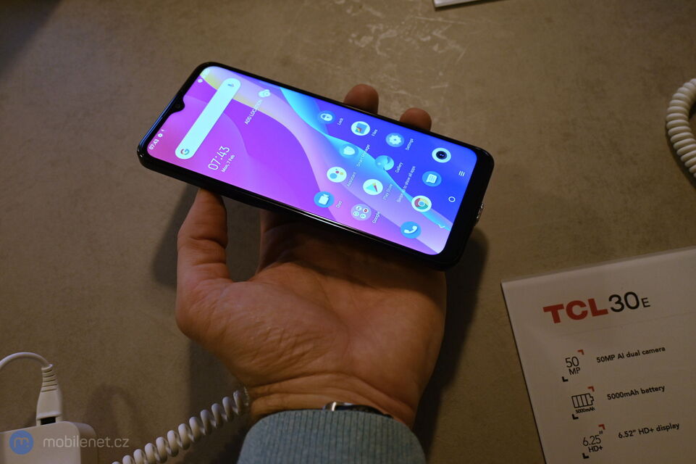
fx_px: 667
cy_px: 232
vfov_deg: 38.3
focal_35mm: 34
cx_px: 348
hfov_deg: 55.1
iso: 1100
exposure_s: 1/125
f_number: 4.2
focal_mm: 23
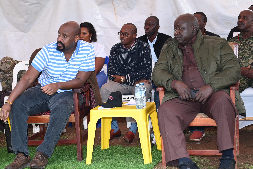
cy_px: 84
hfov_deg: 21.2
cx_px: 126
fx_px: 675
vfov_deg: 14.3
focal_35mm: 96
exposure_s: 1/100
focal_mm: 64
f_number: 4
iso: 1800
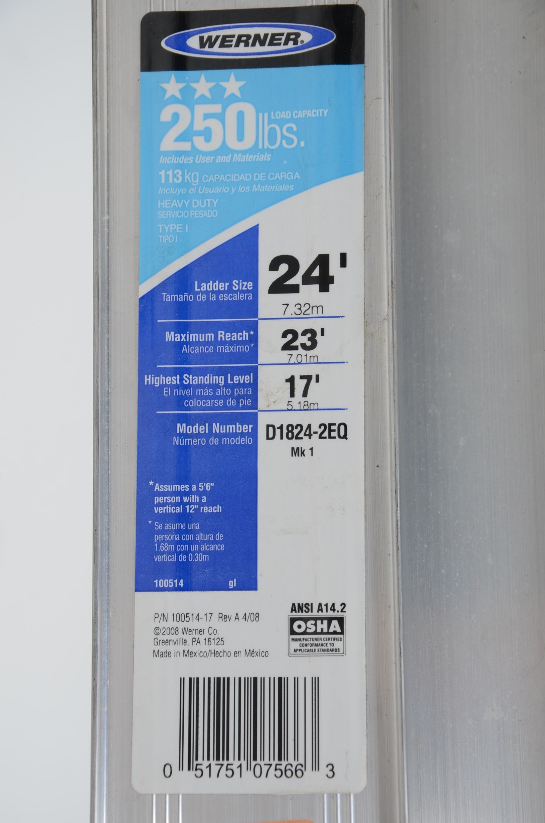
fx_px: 2395
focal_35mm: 105
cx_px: 272
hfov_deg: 13.0
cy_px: 412
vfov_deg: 19.5
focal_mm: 70
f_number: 7.1
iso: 160
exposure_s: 1/60
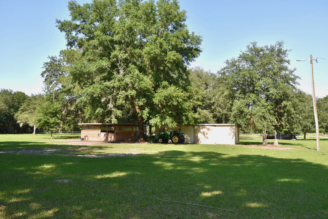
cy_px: 110
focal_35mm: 30
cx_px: 164
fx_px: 274
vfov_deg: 43.7
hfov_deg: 61.9
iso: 100
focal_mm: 20
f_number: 8
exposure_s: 1/200
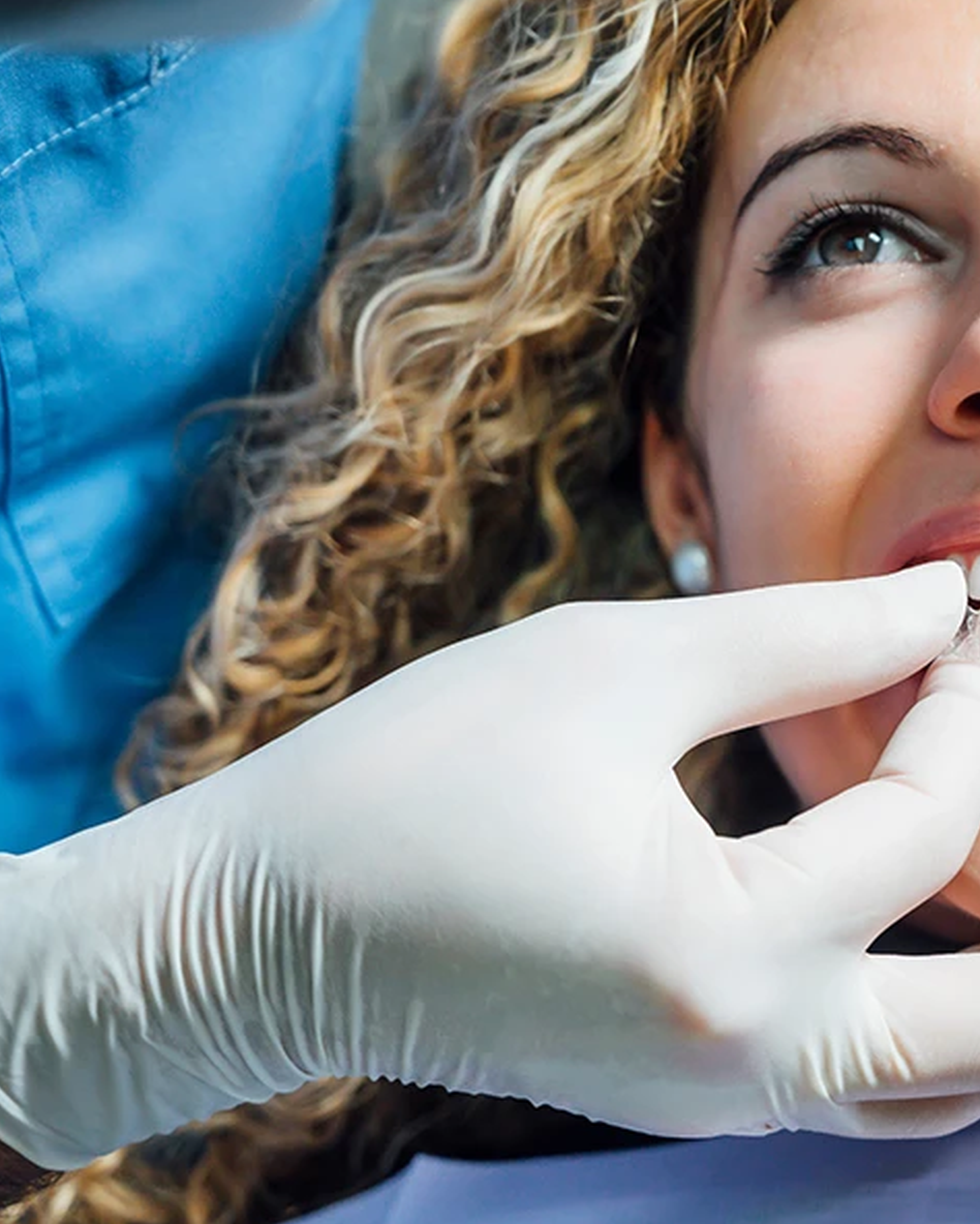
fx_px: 2790
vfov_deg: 24.7
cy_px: 613
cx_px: 852
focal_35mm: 77
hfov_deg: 19.6
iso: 1250
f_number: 4
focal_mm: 54
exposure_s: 1/640
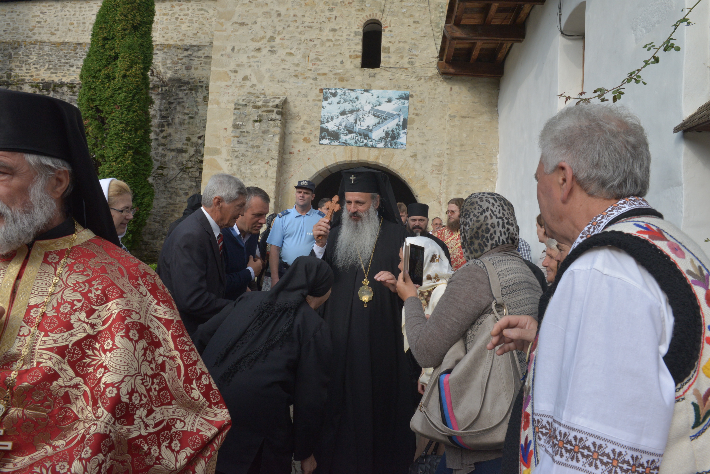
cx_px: 355
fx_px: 473
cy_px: 237
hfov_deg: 73.7
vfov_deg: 53.2
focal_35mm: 24
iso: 1250
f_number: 13
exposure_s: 1/640
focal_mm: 24
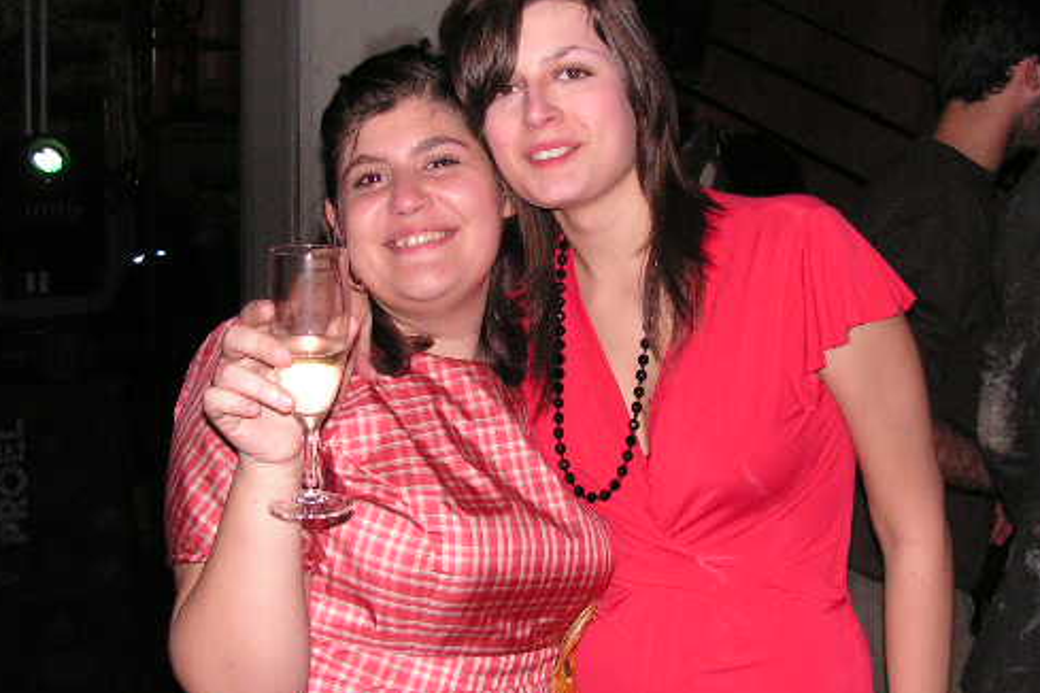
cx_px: 564
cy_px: 300
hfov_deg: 40.3
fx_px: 1415
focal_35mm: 49
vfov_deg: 27.5
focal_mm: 6
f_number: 3.2
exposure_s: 1/40
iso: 200
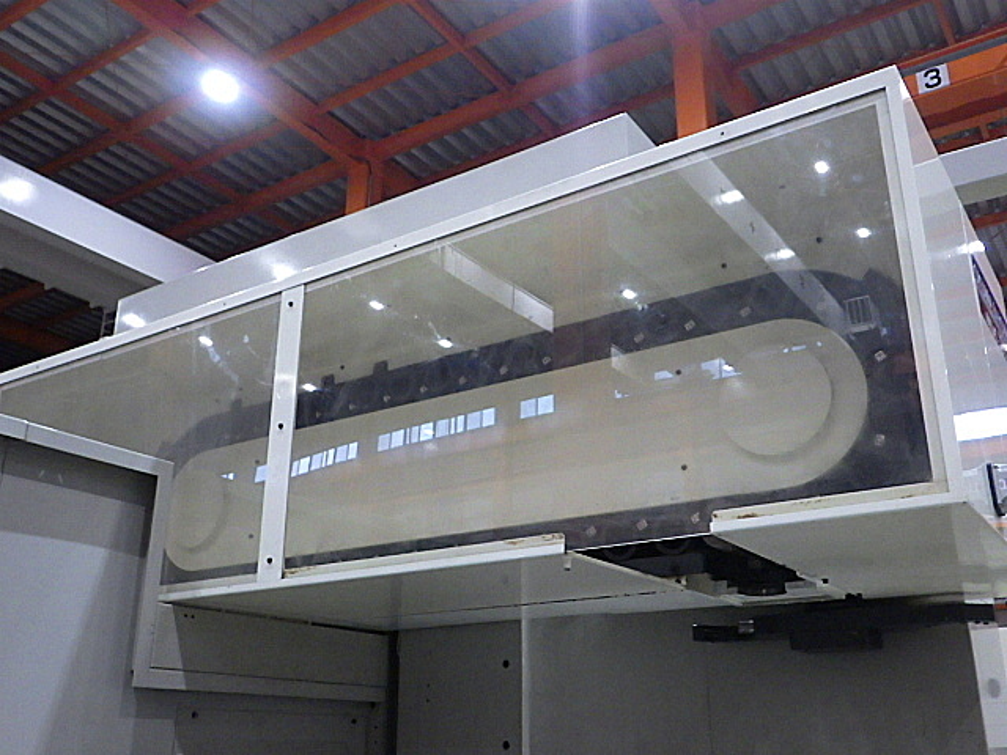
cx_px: 504
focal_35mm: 34
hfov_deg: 54.0
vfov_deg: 41.8
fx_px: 989
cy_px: 378
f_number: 3.8
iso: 1250
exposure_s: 1/50
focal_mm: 6.1
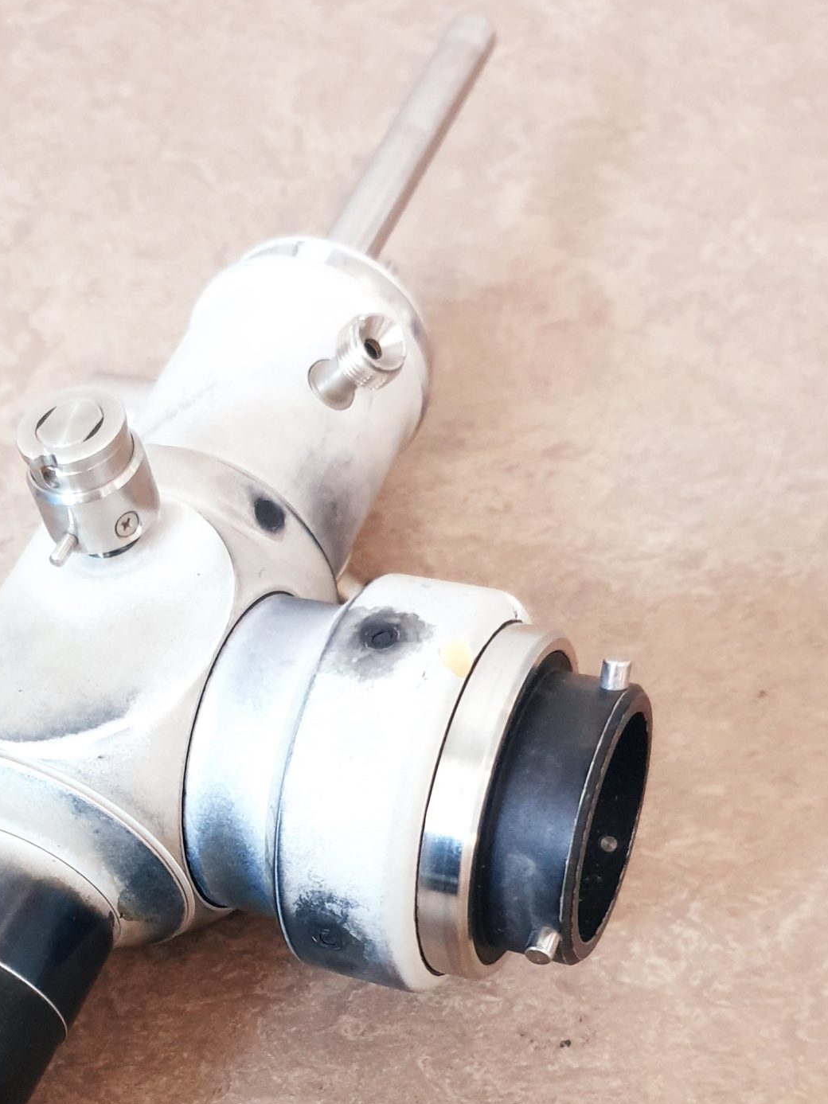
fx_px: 1531
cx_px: 248
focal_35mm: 48
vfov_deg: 38.0
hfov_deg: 29.9
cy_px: 909
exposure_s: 1/50
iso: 400
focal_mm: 4.3
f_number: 1.5
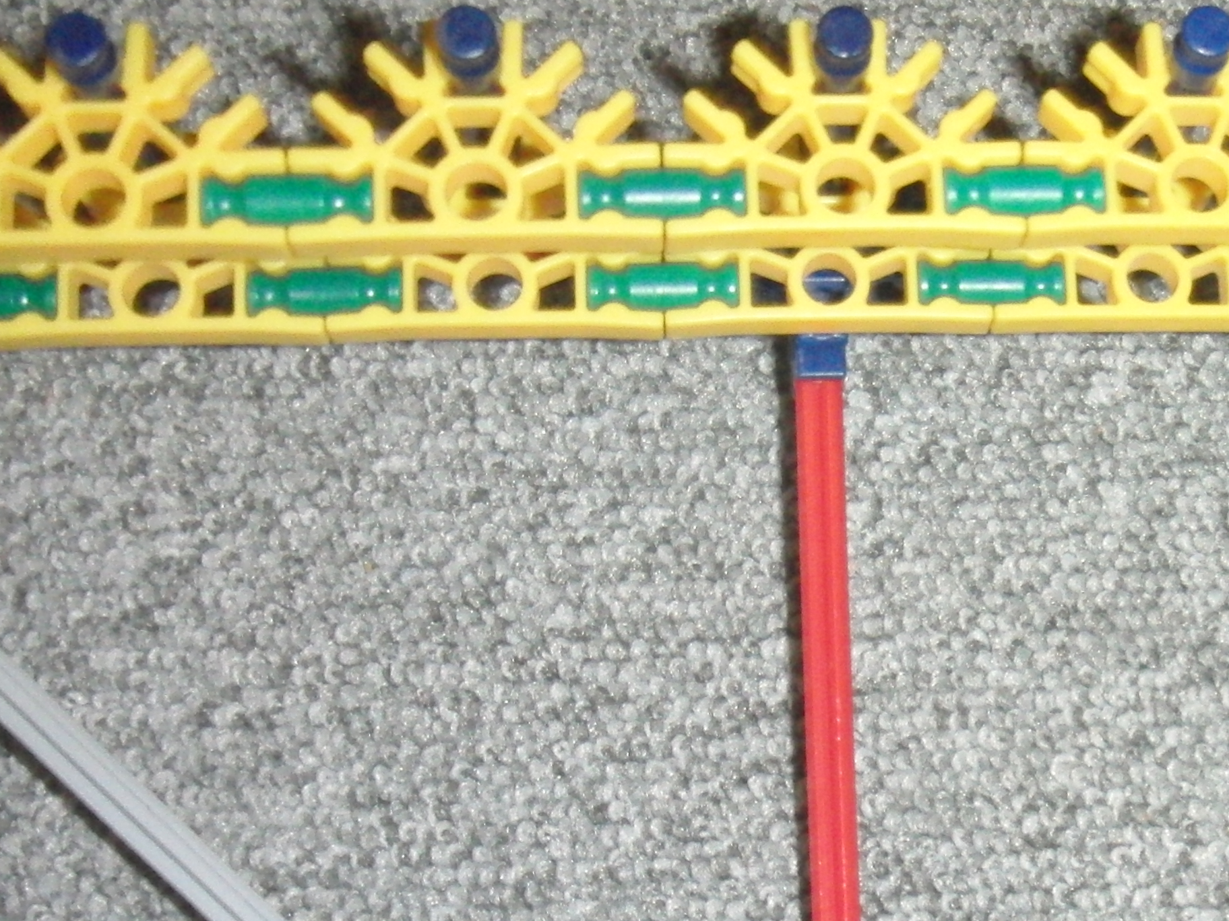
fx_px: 2556
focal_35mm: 72
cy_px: 678
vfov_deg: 20.3
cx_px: 1134
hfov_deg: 26.1
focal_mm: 6.66
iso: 400
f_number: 3.9
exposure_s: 1/40
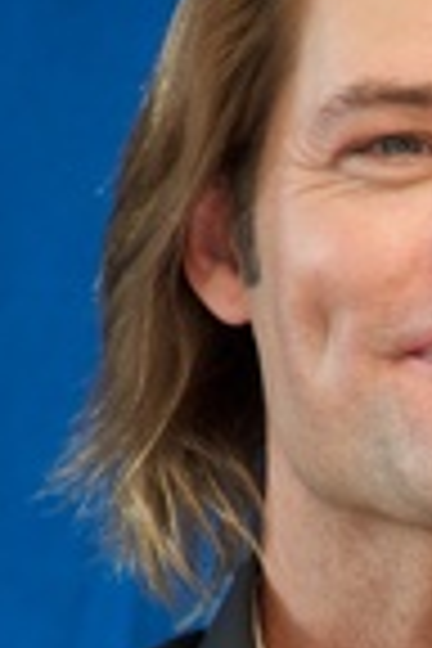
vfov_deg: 3.7
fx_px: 9989
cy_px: 558
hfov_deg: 2.5
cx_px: 558
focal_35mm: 555
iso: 1250
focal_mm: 200
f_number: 5.6
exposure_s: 1/60
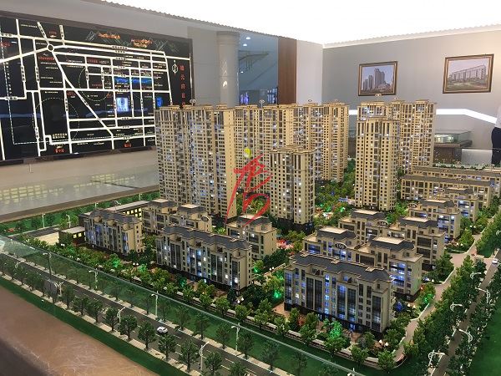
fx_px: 420
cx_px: 250
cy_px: 188
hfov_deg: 61.7
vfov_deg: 48.2
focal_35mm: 29
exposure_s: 1/33
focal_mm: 4.15
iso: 40
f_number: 2.2
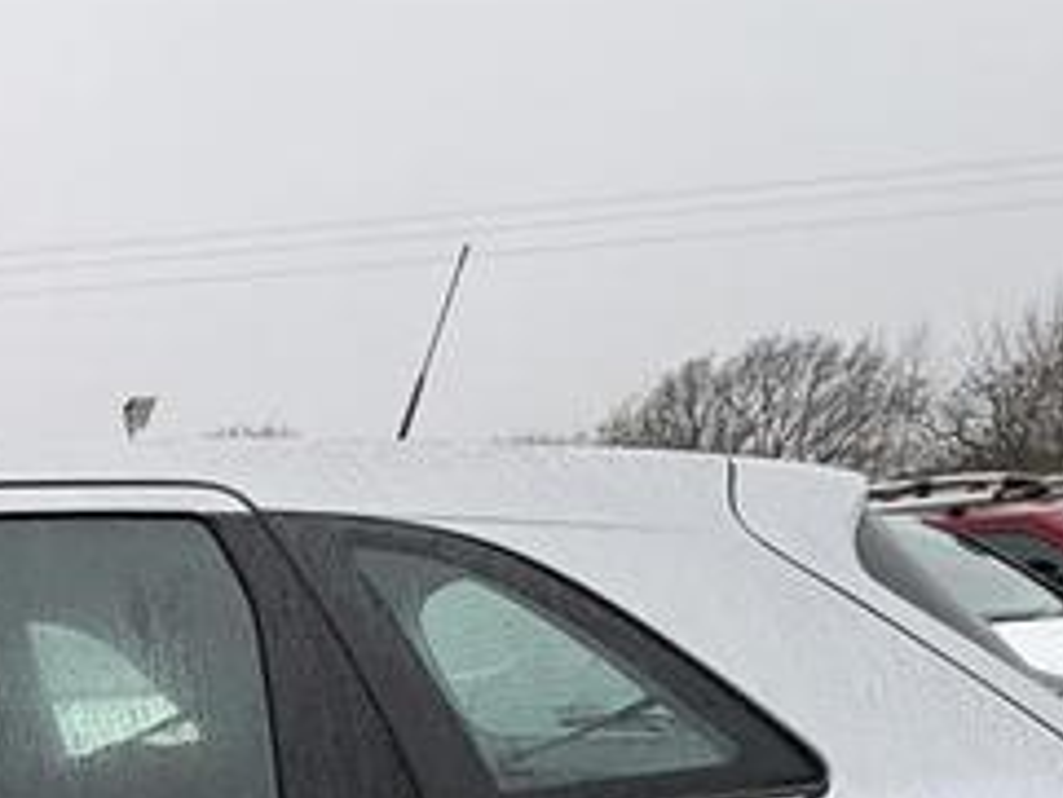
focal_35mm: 52
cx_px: -454
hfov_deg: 27.6
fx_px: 1598
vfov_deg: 24.2
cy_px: 1063
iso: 50
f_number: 2.2
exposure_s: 1/99
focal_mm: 2.22
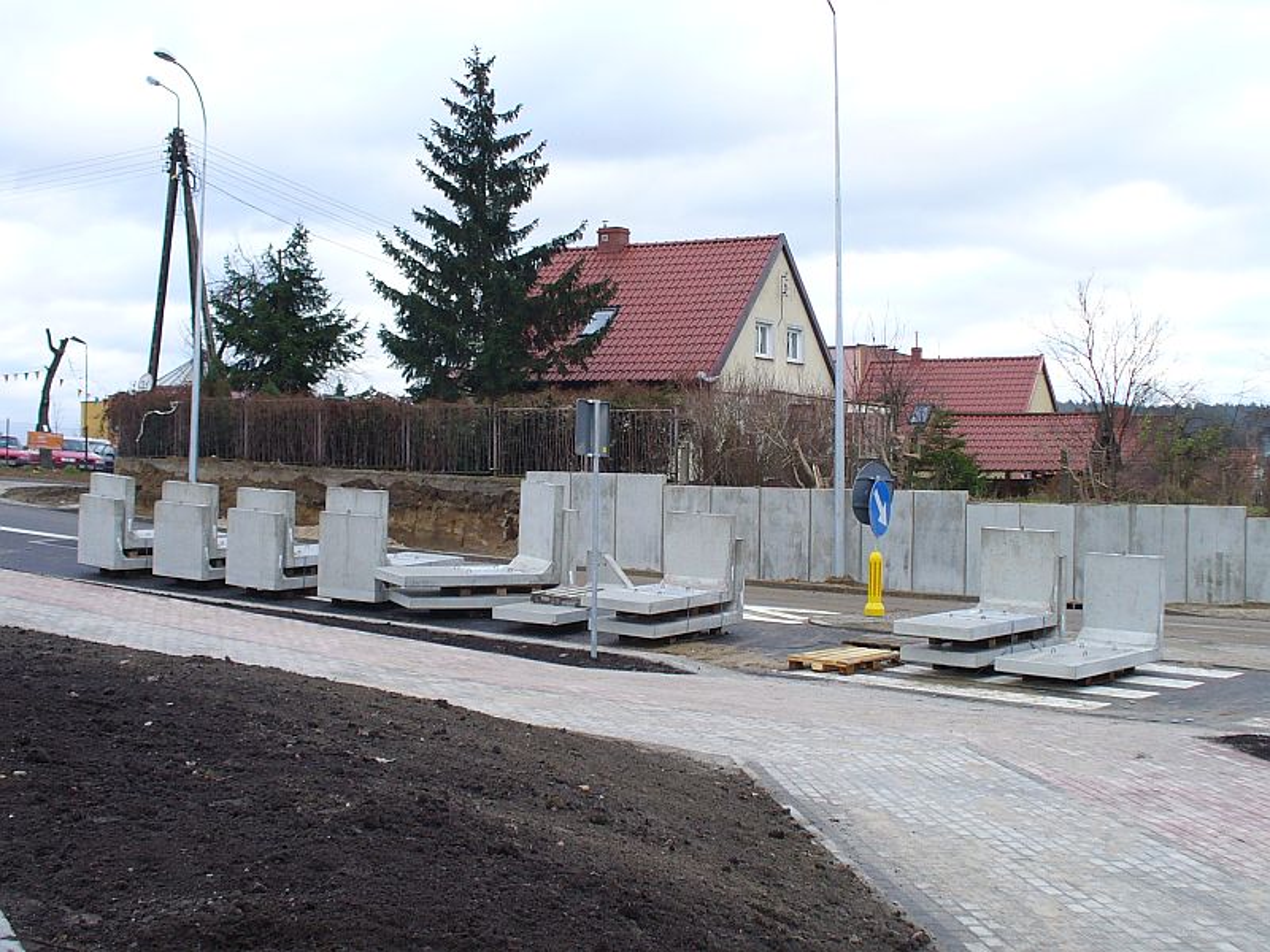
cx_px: 635
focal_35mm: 46
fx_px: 1688
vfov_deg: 31.5
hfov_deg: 41.2
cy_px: 476
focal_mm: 6.1
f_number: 2.8
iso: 80
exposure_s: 1/100
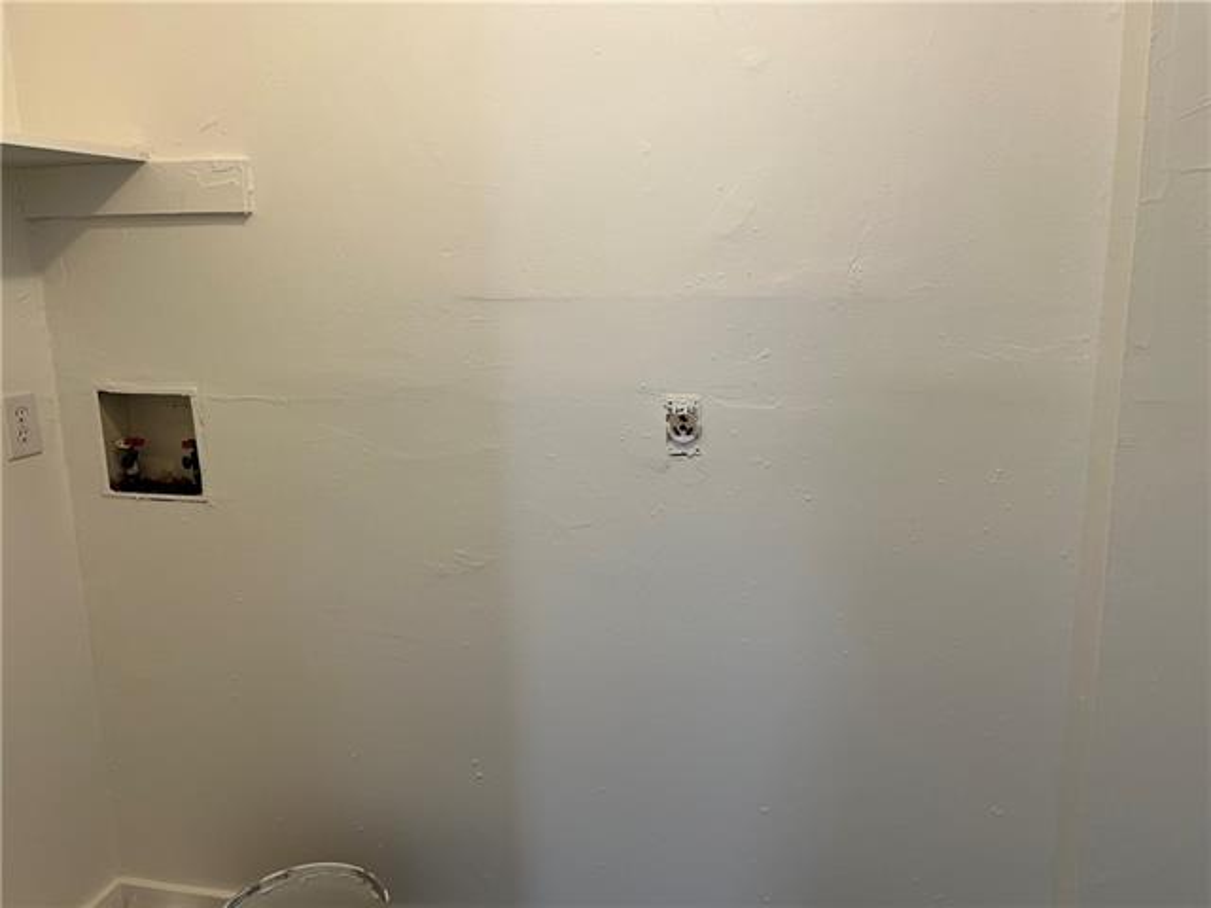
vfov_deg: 53.1
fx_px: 910
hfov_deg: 67.3
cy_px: 454
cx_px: 606
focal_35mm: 26
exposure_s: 1/60
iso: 80
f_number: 1.6
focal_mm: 5.1
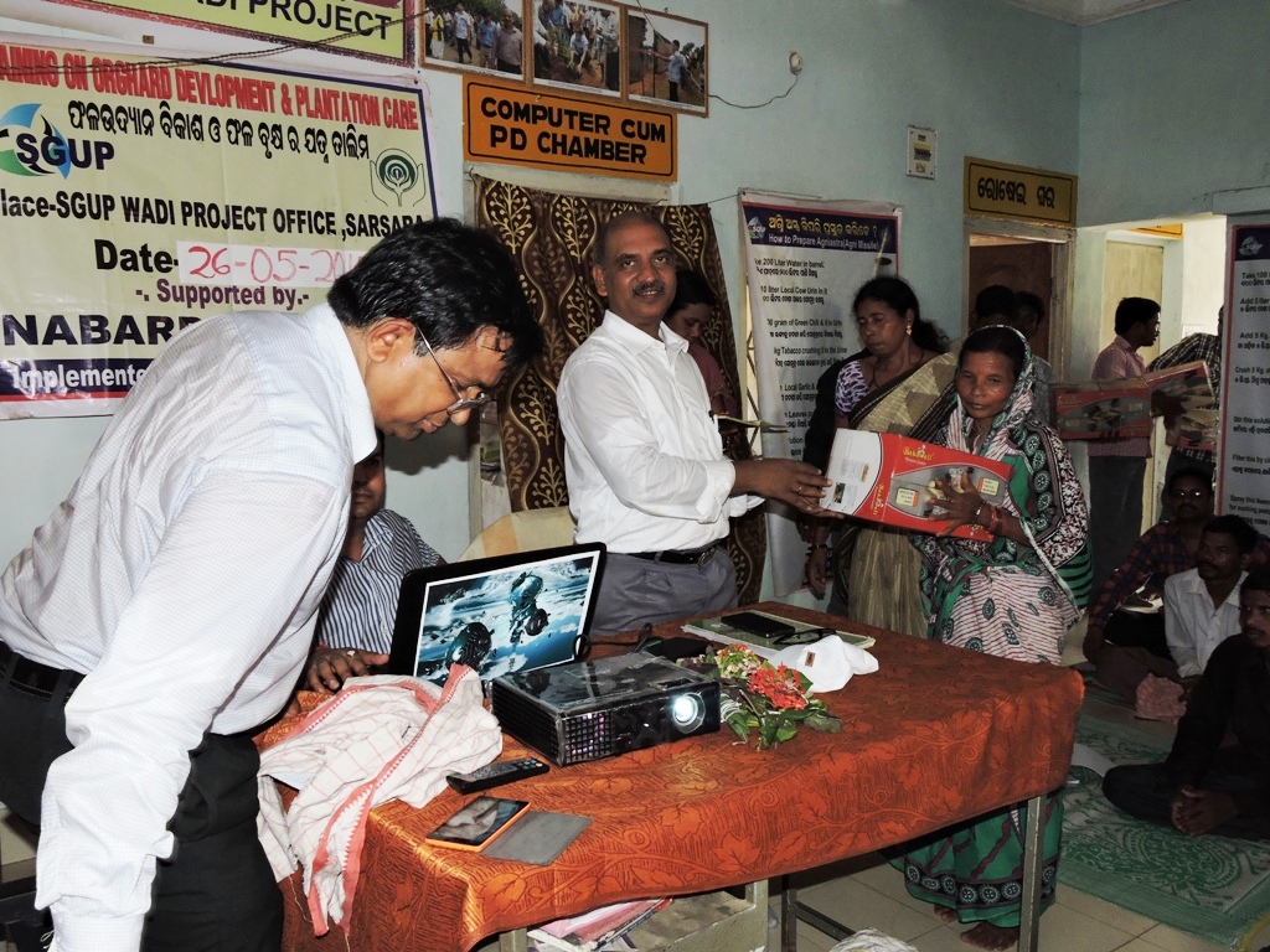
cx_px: 635
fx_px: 1101
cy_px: 476
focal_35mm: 30
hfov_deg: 60.0
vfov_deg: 46.8
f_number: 4
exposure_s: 1/30
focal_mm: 5.4
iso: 200
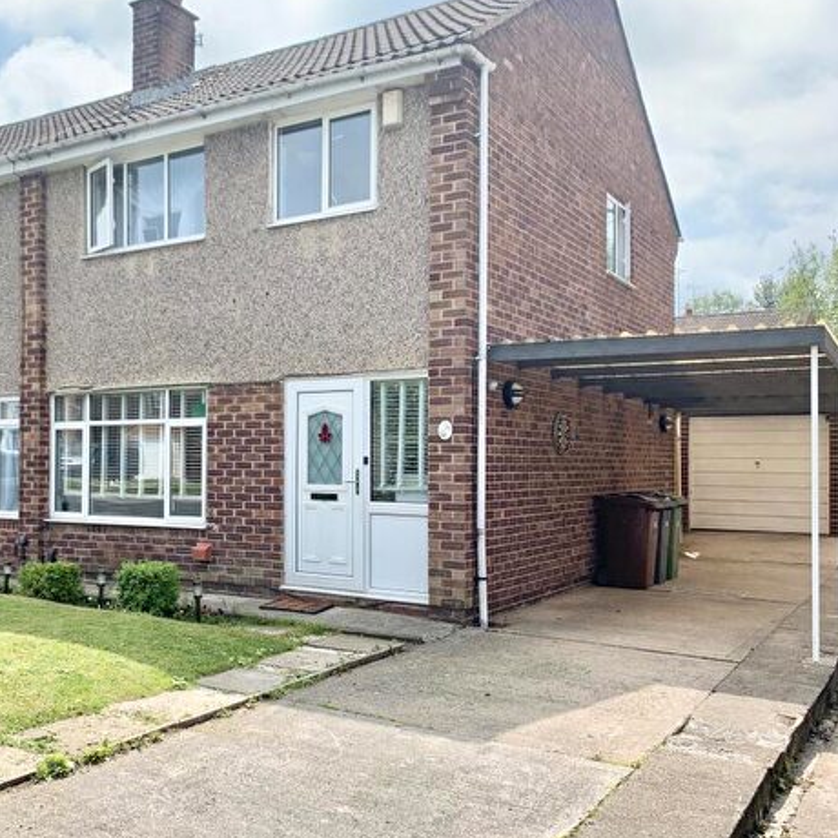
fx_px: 959
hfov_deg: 46.2
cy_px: 453
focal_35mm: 35
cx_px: 255
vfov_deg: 47.2
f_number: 1.8
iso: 25
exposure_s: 1/1490
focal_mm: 4.25
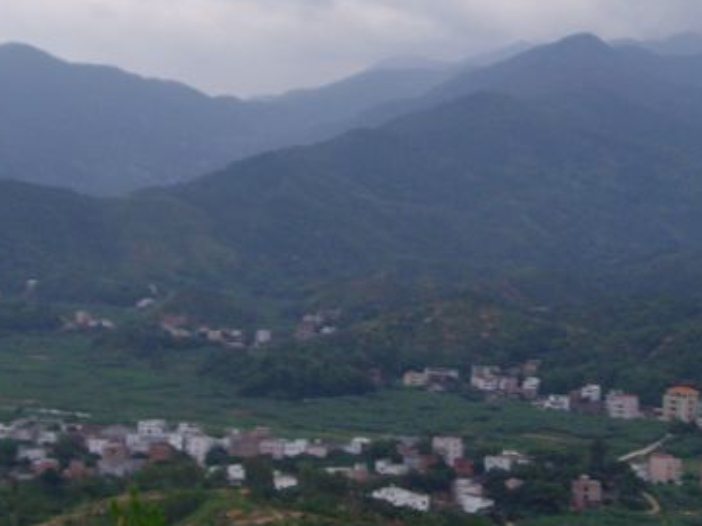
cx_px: 350
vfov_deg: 17.2
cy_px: 230
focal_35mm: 86
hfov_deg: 22.8
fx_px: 1743
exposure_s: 1/350
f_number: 3.5
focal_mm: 6.6
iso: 80
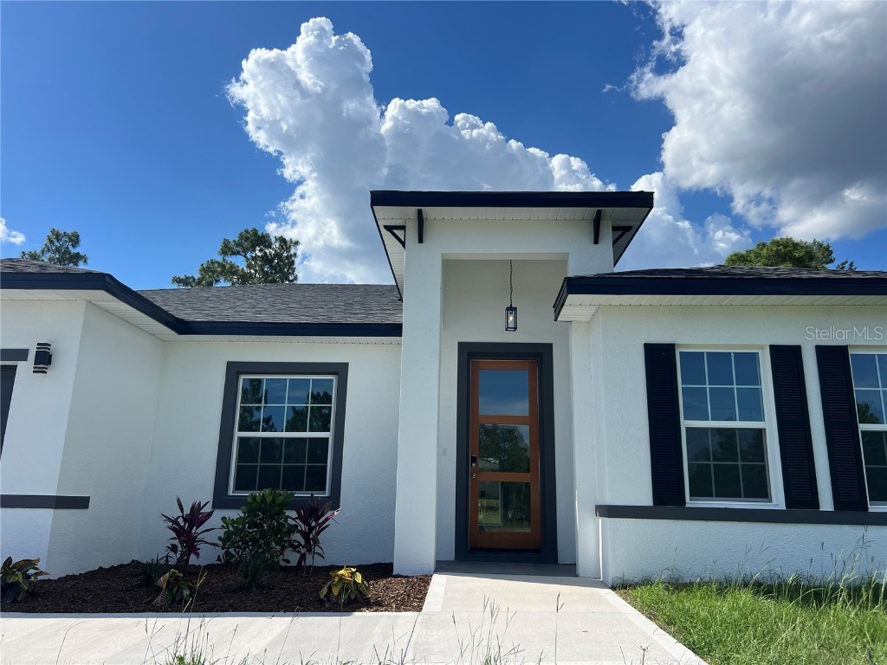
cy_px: 332
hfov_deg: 67.3
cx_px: 444
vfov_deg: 53.1
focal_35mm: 26
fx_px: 666
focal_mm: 5.7
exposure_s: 1/5587
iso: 50
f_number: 1.5
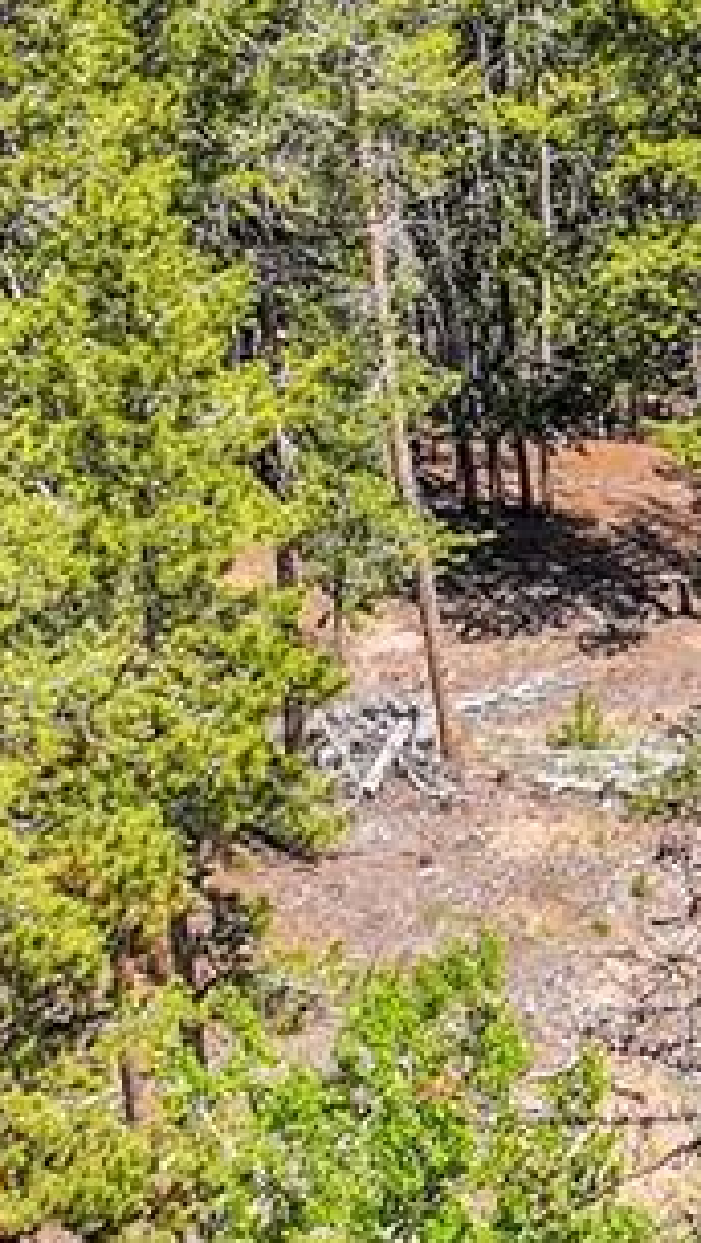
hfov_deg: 8.1
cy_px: 509
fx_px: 4518
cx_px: 1720
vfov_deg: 15.7
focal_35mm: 137
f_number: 2.8
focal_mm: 12.29
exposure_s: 1/1600
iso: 100
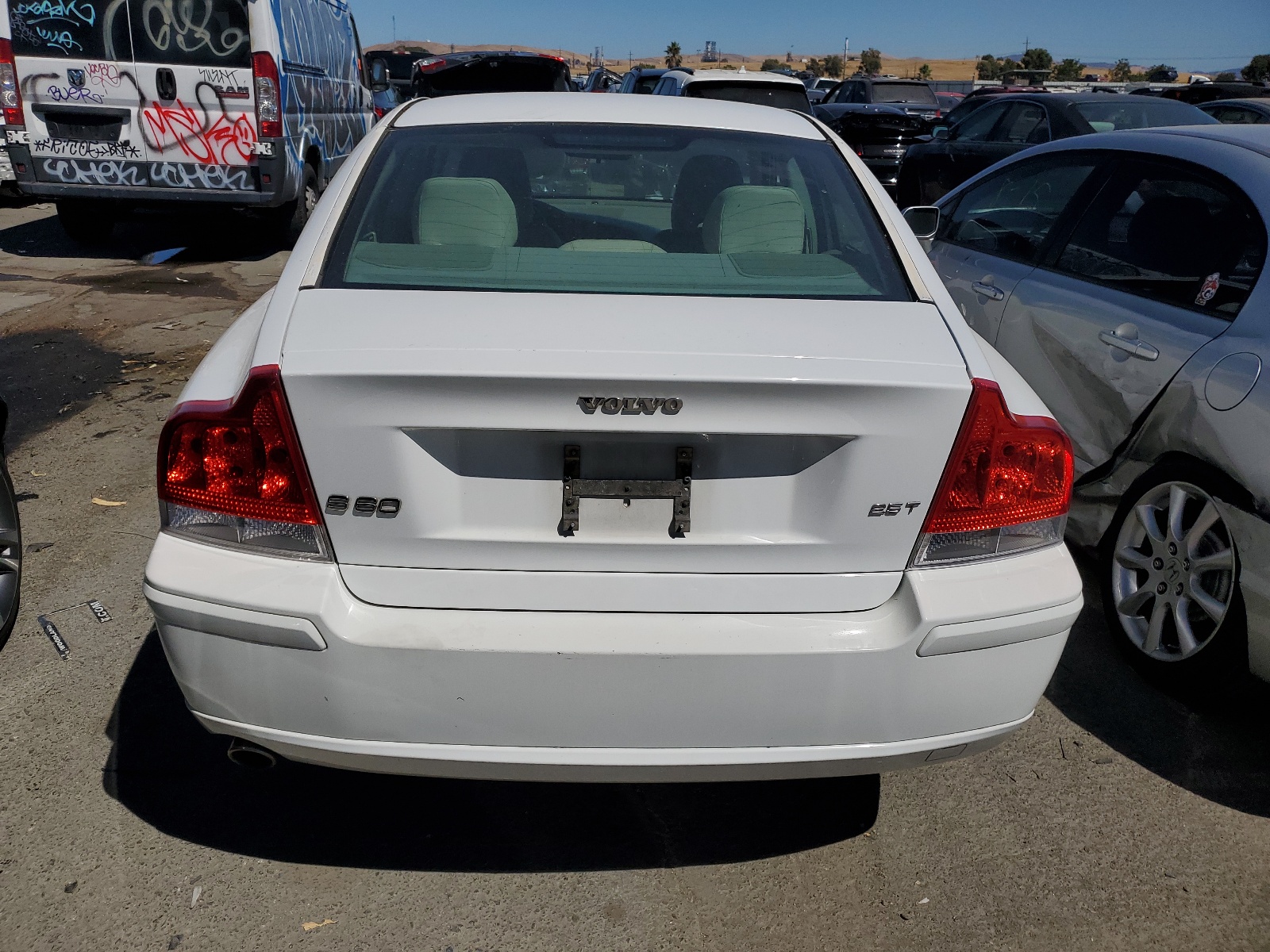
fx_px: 954
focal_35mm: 26
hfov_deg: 67.3
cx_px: 635
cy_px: 476
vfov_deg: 53.1
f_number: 1.5
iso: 51
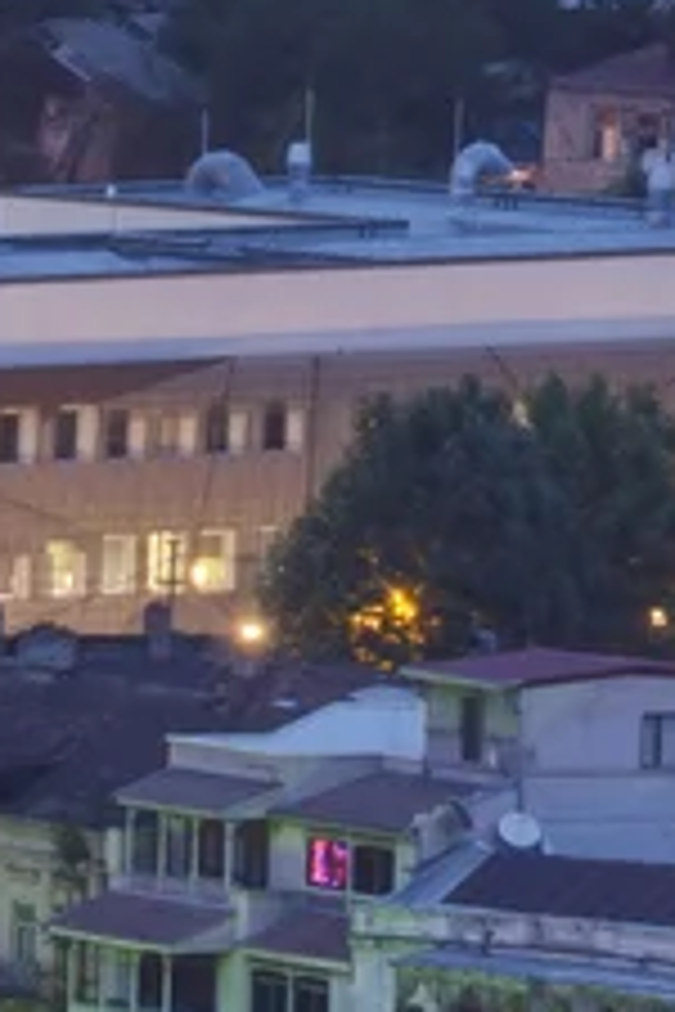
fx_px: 31498
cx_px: -4702
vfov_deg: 1.8
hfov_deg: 1.2
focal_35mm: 1120
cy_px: 1889
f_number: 22
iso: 50
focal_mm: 105
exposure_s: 25
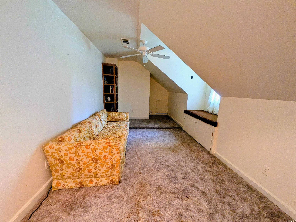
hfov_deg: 102.1
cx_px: 148
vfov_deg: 85.7
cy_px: 111
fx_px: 120
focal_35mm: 14
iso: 446
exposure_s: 1/24
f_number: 2.2
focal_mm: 1.85
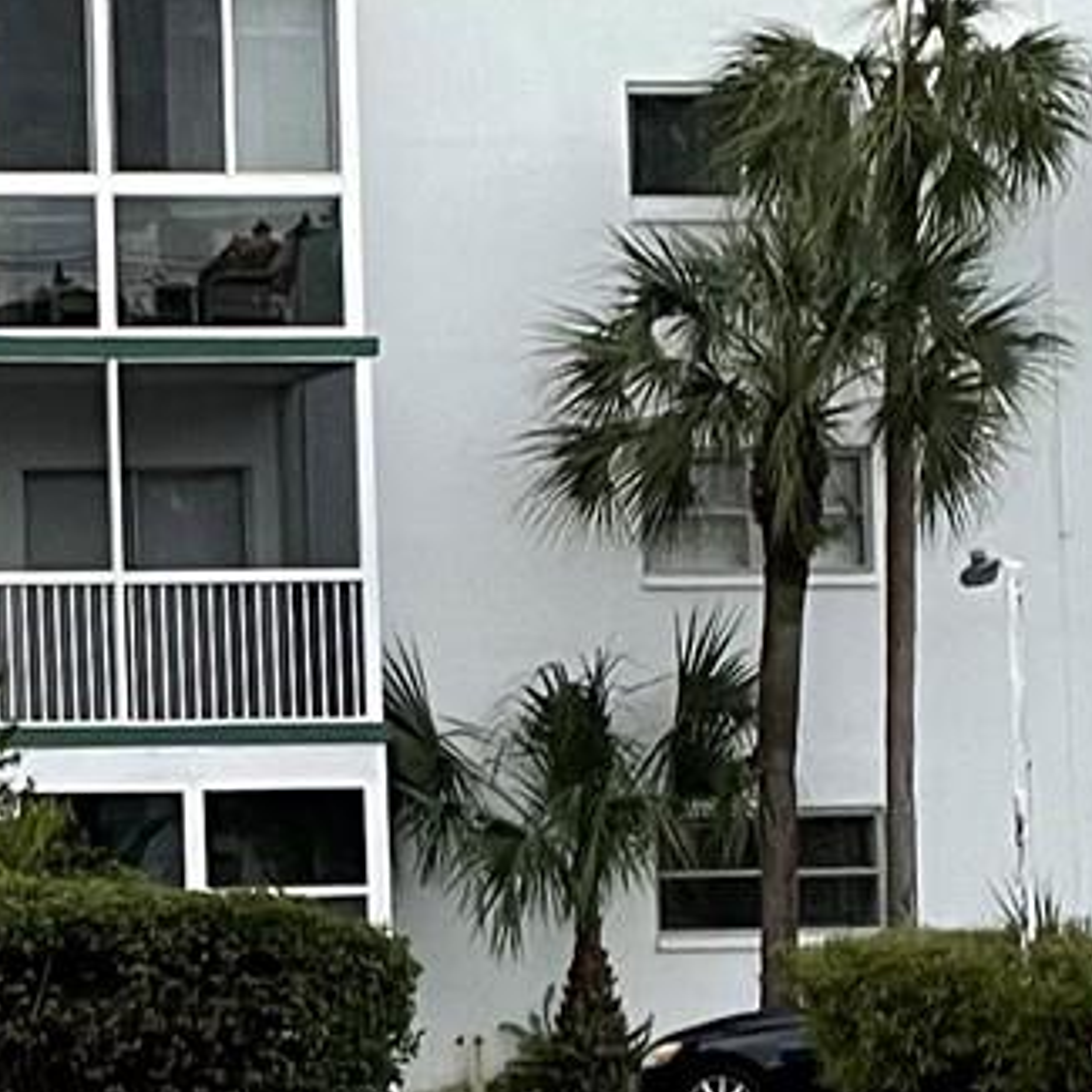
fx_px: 5175
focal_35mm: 145
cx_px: -366
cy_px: 793
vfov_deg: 12.0
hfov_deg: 11.7
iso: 125
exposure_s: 1/60
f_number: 1.6
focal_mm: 4.2
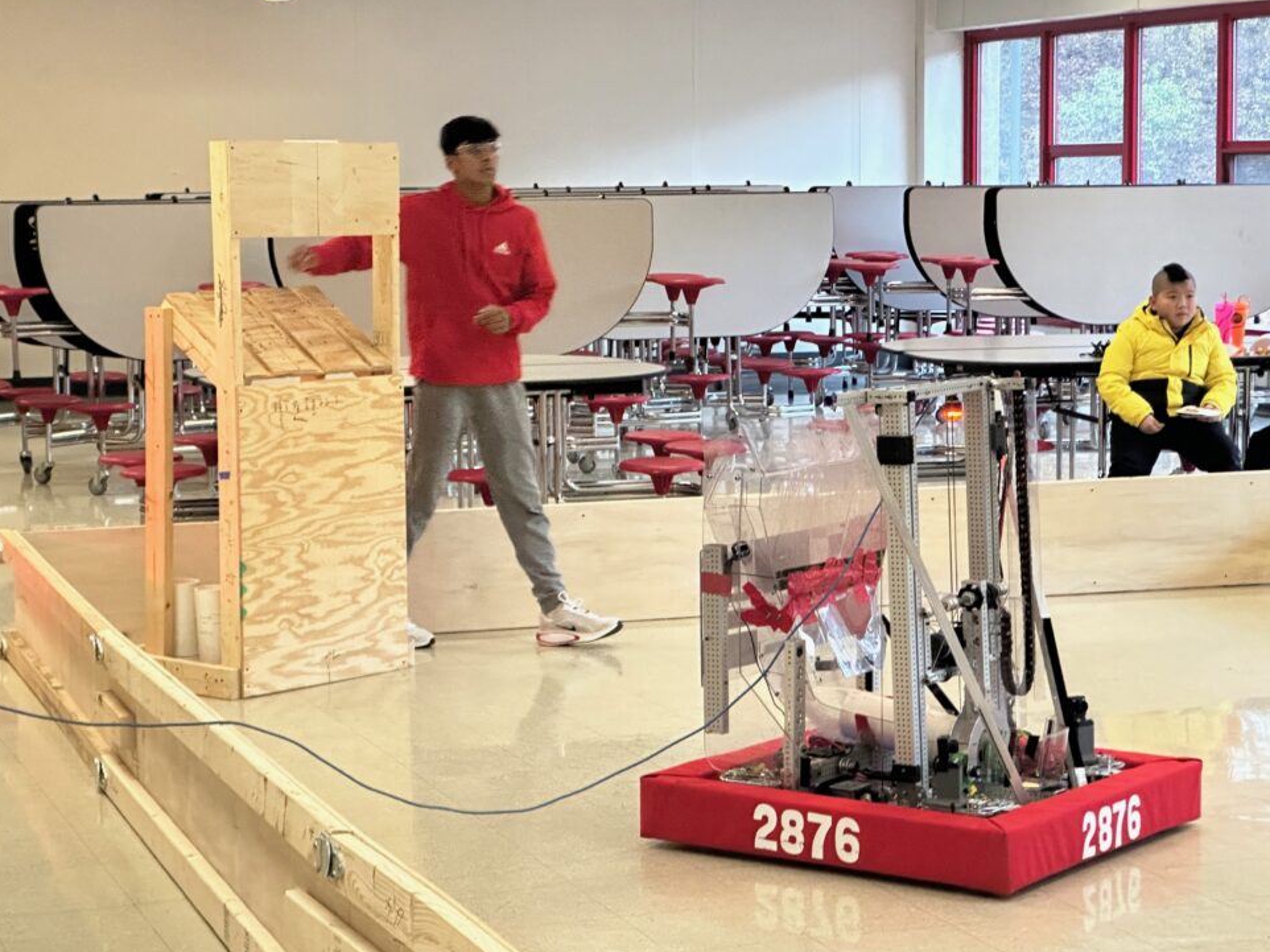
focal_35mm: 82
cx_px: 606
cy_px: 471
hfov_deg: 23.8
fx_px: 3008
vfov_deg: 18.0
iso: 500
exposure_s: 1/60
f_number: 2.8
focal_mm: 9
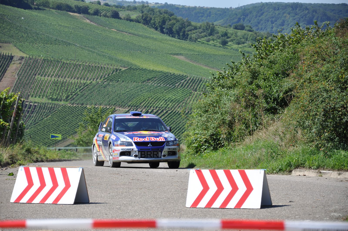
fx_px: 1520
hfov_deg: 13.1
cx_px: 174
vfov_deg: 8.7
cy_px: 116
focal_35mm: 158
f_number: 6.3
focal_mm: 105
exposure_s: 1/640
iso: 200
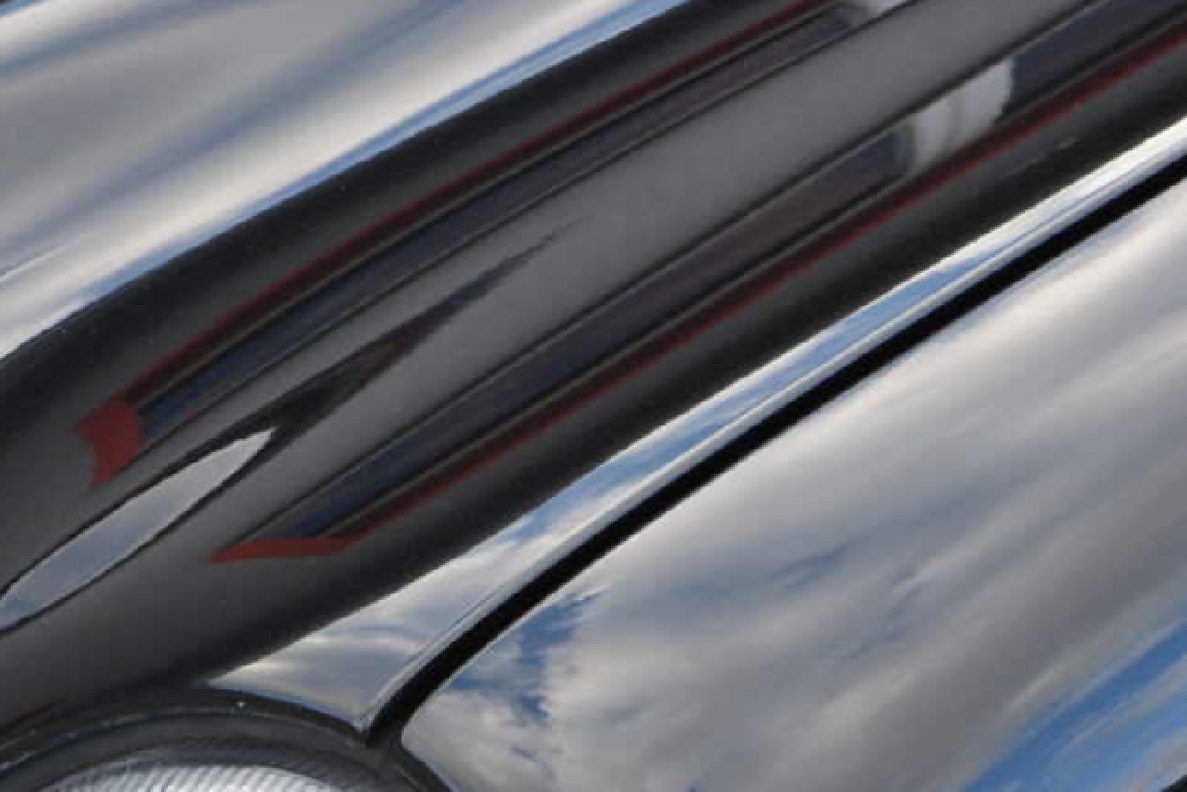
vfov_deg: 7.0
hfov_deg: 10.7
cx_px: 109
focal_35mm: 191
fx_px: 6299
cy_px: 1555
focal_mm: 32
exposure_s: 1/60
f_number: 5.6
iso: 160
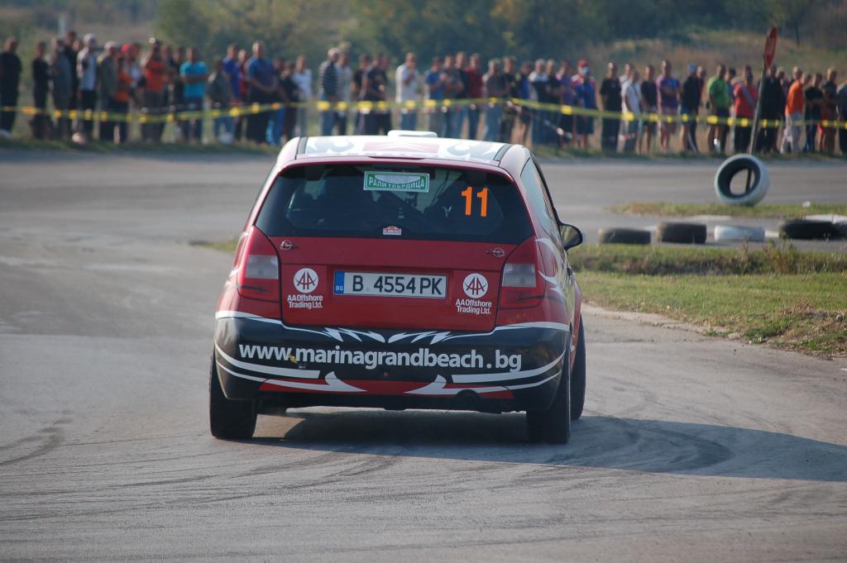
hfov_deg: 9.5
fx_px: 5113
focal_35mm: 218
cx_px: 424
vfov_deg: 6.3
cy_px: 282
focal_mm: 145
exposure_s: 1/1000
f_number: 5.3
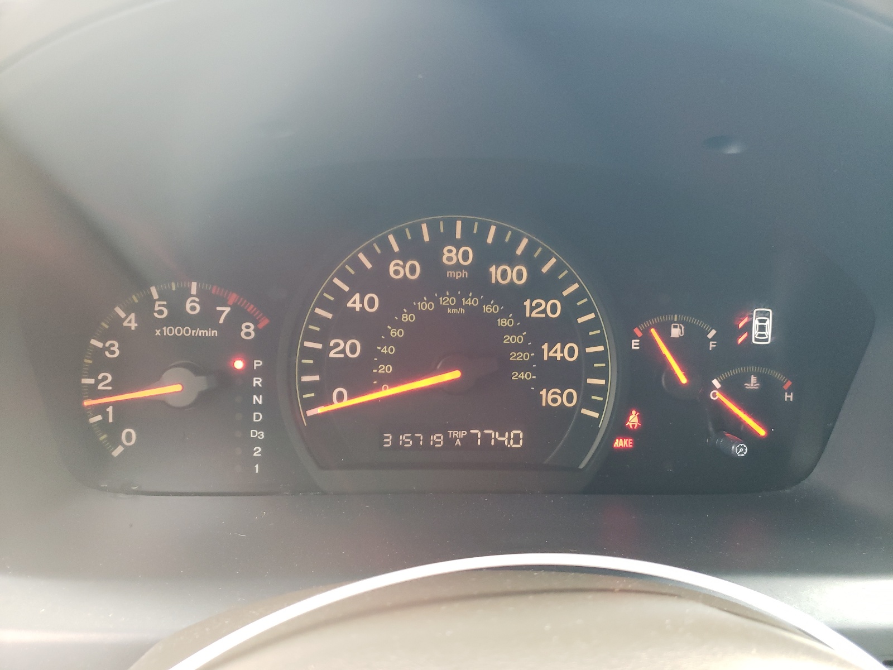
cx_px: 446
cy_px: 335
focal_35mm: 26
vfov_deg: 53.1
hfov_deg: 67.3
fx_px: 671
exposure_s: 1/60.2
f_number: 1.5
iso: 208
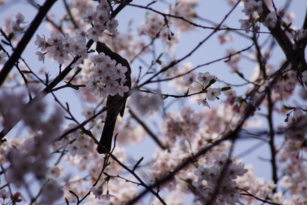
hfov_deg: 4.6
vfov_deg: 3.1
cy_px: 102
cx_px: 154
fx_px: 3836
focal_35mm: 450
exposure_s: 1/500
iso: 100
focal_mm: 300
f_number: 6.7
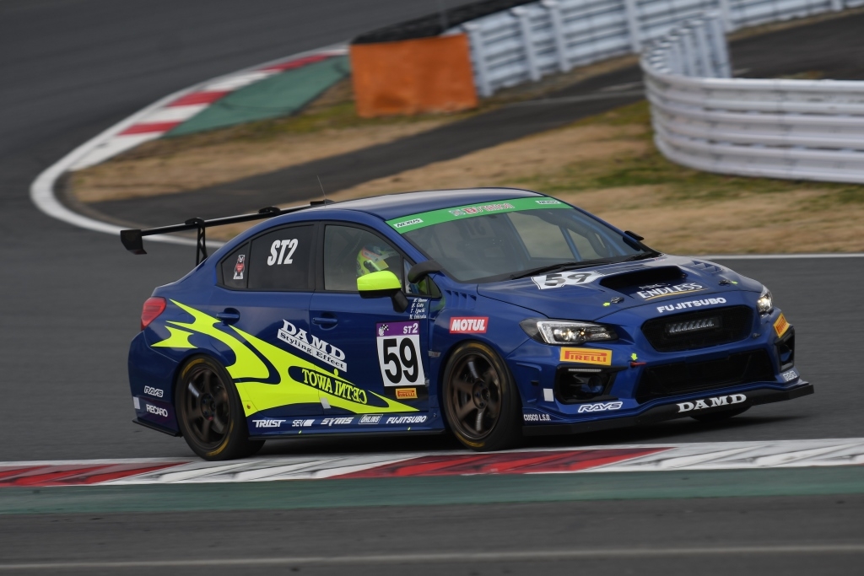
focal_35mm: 330
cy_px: 288
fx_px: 7921
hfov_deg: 6.2
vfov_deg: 4.2
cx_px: 432
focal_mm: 220
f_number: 4
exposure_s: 1/500
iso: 160
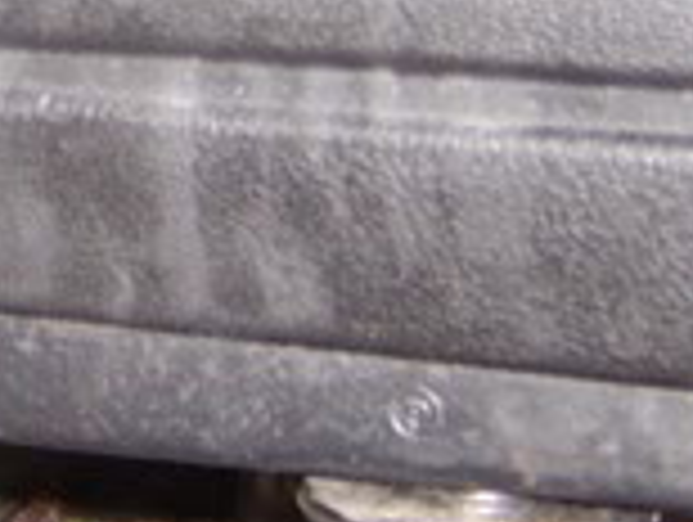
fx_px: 3228
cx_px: -328
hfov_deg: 11.7
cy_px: -40
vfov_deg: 9.2
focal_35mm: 161
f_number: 2.7
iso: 141
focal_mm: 8.13
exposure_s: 1/30
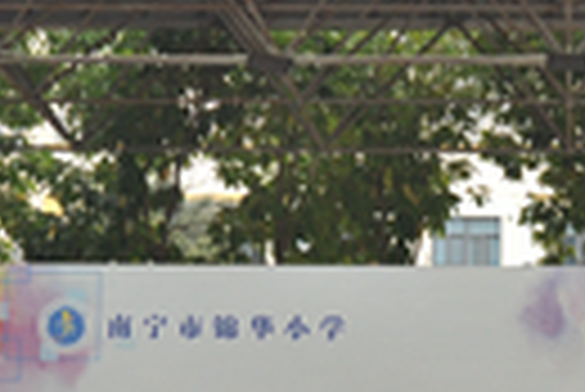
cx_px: 504
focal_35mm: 190
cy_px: 451
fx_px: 3091
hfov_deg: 10.8
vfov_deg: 7.2
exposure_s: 1/250
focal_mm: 45
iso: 1000
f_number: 7.1
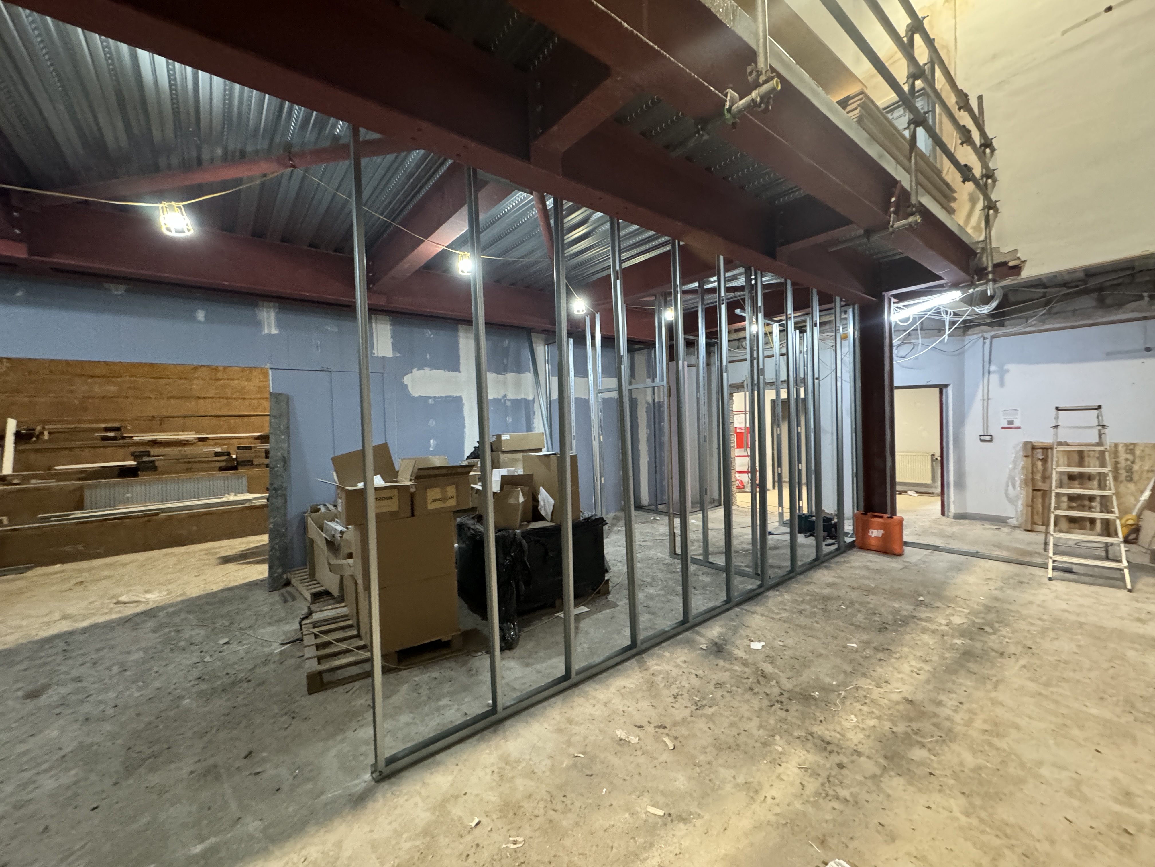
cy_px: 434
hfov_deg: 102.1
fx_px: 467
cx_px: 578
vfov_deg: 85.7
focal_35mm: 14
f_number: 2.2
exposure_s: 1/50
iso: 800
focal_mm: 2.22
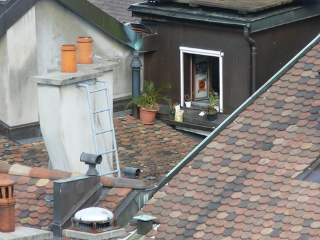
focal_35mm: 565
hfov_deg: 3.5
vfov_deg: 2.6
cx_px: 195
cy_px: 114
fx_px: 5224
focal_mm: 72
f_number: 4
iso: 100
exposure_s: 1/160
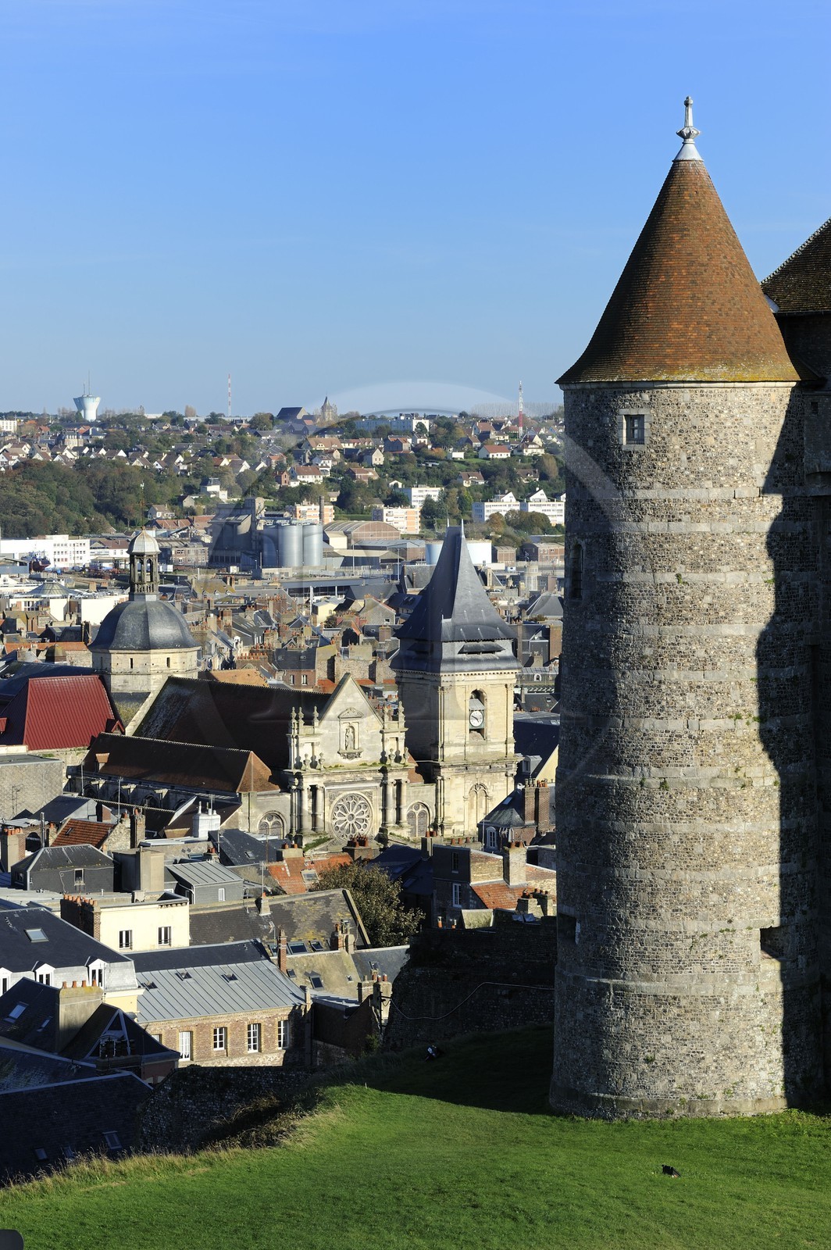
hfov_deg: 13.7
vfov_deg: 20.4
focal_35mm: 100
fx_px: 3468
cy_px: 625
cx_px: 416
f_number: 13
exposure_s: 1/160
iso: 200
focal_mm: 100
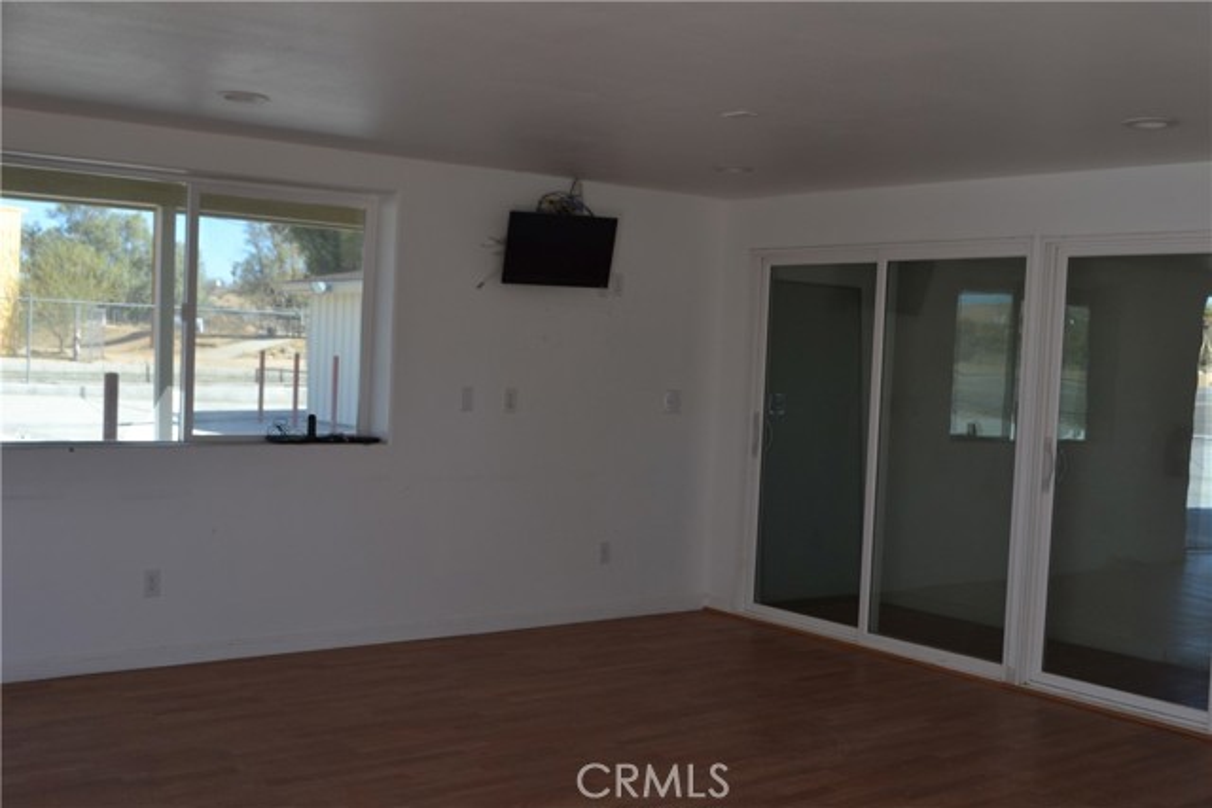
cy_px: 404
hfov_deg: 49.5
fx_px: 1313
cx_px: 606
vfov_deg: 34.2
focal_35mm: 39
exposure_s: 1/125
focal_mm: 26
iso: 320
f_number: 5.6
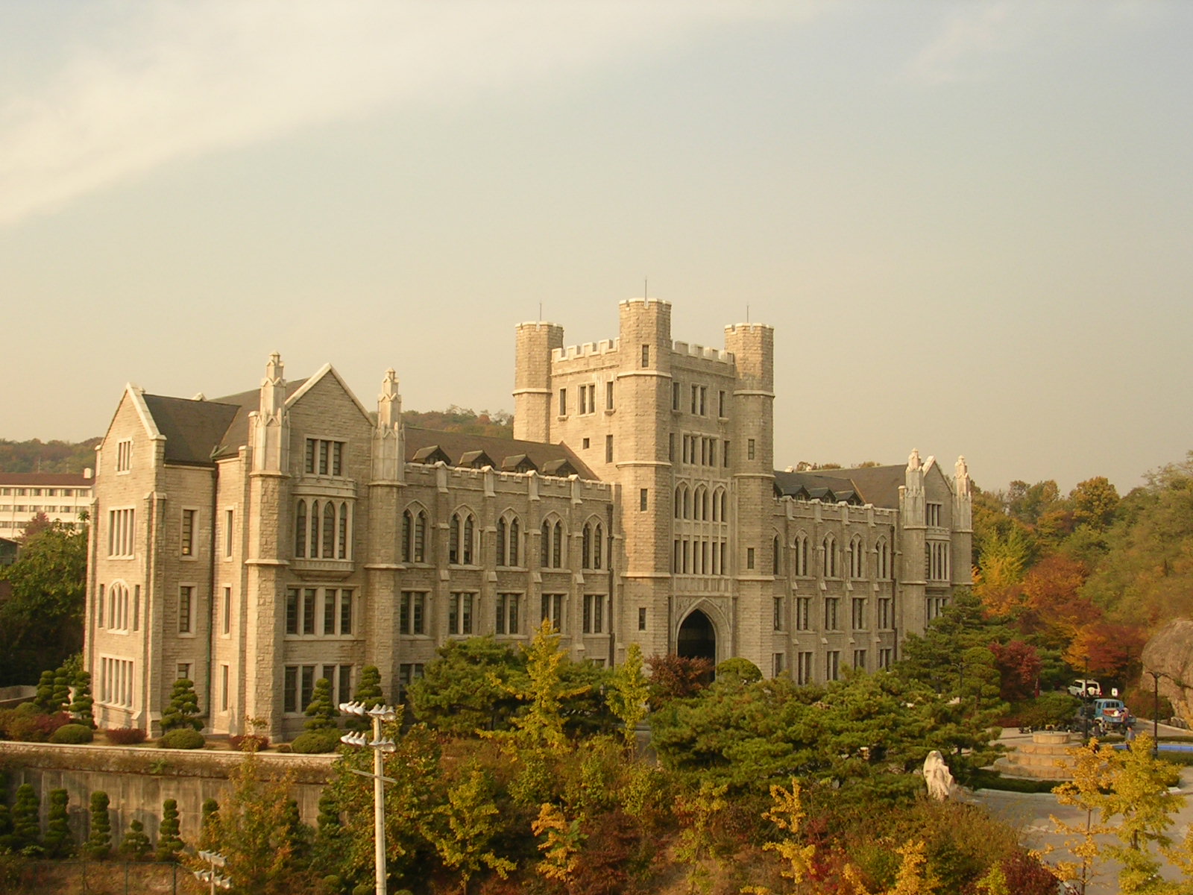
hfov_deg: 49.0
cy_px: 448
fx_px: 1310
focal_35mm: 38
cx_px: 596
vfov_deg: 37.7
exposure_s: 1/170
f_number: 5.6
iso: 50
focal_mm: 5.8
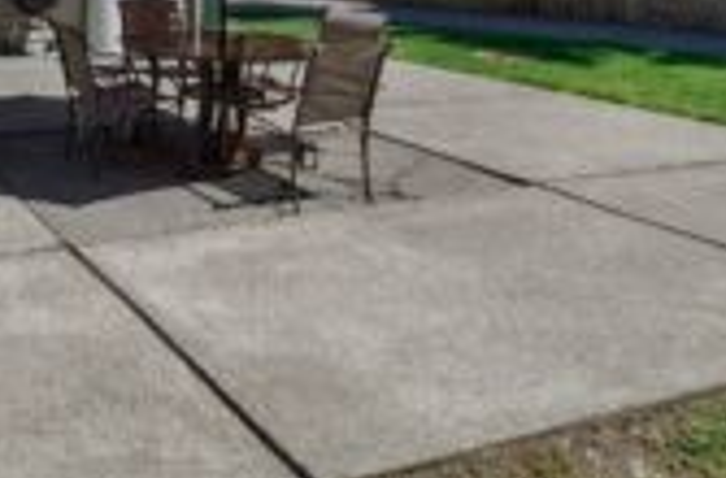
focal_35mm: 36
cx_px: 30
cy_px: -28
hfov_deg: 46.3
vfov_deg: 32.8
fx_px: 723
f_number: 7.1
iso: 100
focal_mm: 10
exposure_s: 1/200
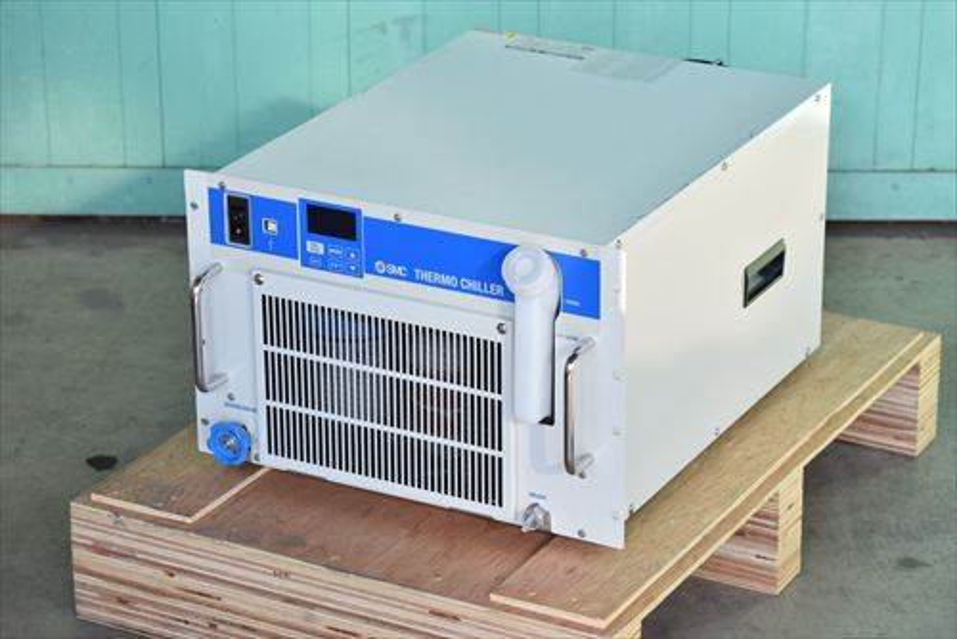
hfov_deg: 20.0
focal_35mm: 102
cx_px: 478
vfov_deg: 13.4
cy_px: 320
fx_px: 2713
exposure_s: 1/800
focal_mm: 68
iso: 1250
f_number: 6.3
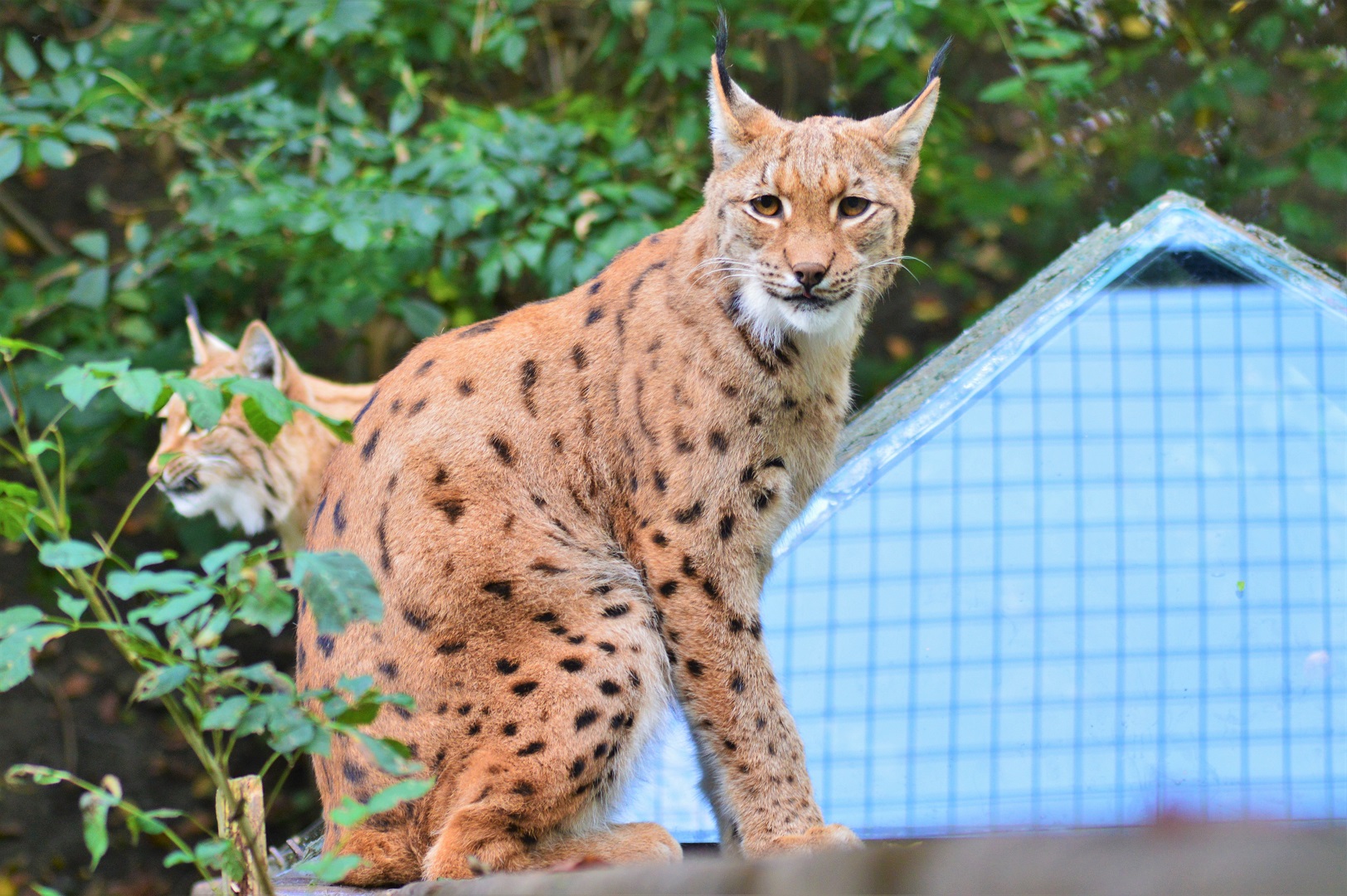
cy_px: 448
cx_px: 674
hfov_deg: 13.7
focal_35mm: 150
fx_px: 5608
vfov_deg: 9.1
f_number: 4.5
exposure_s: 1/125
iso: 800
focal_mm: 100
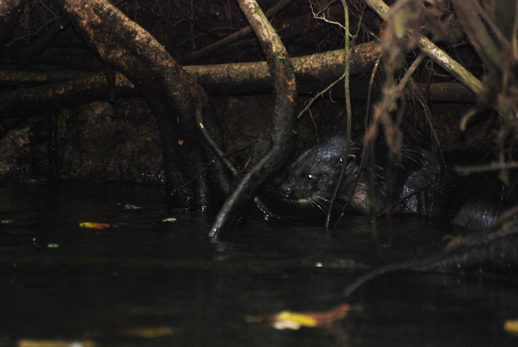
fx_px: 6483
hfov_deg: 4.6
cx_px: 259
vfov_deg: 3.1
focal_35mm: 450
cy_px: 174
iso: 400
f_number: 5.6
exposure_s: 1/160
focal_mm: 300
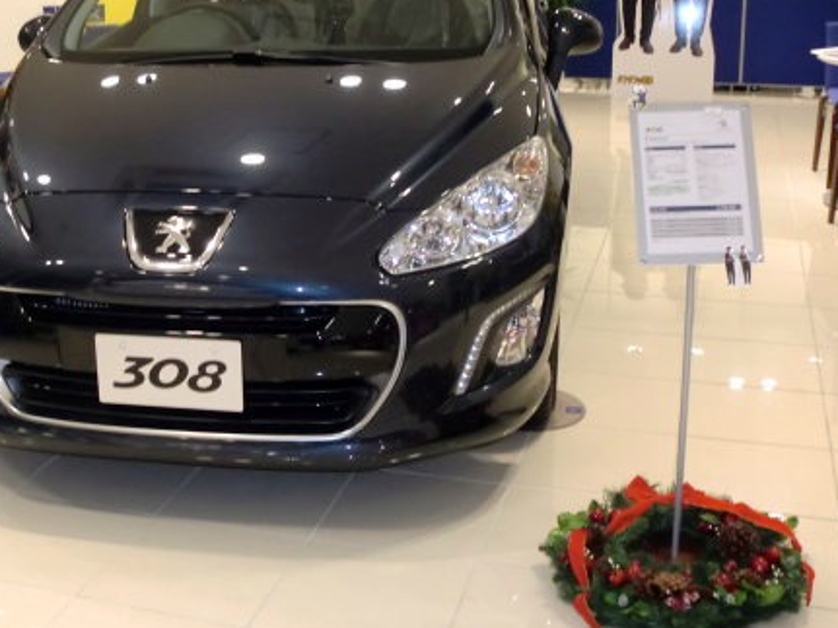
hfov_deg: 36.3
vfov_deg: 27.9
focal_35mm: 52
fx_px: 1258
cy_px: 220
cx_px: 255
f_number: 3.1
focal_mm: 6.3
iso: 320
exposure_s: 1/60
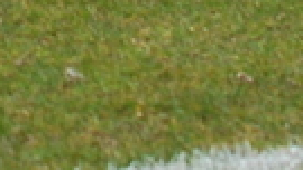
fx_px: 3270
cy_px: -473
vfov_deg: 2.9
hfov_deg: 5.2
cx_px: -236
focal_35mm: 407
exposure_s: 1/1000
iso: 200
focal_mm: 35
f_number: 3.5
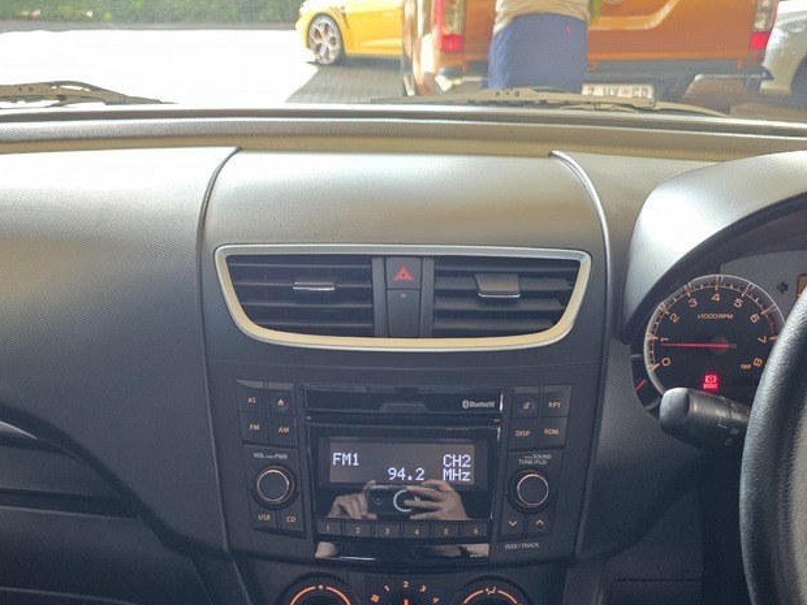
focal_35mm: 38
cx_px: 383
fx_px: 886
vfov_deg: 36.8
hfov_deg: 49.0
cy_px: 459
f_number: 1.7
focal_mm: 6.25
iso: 200
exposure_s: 1/100
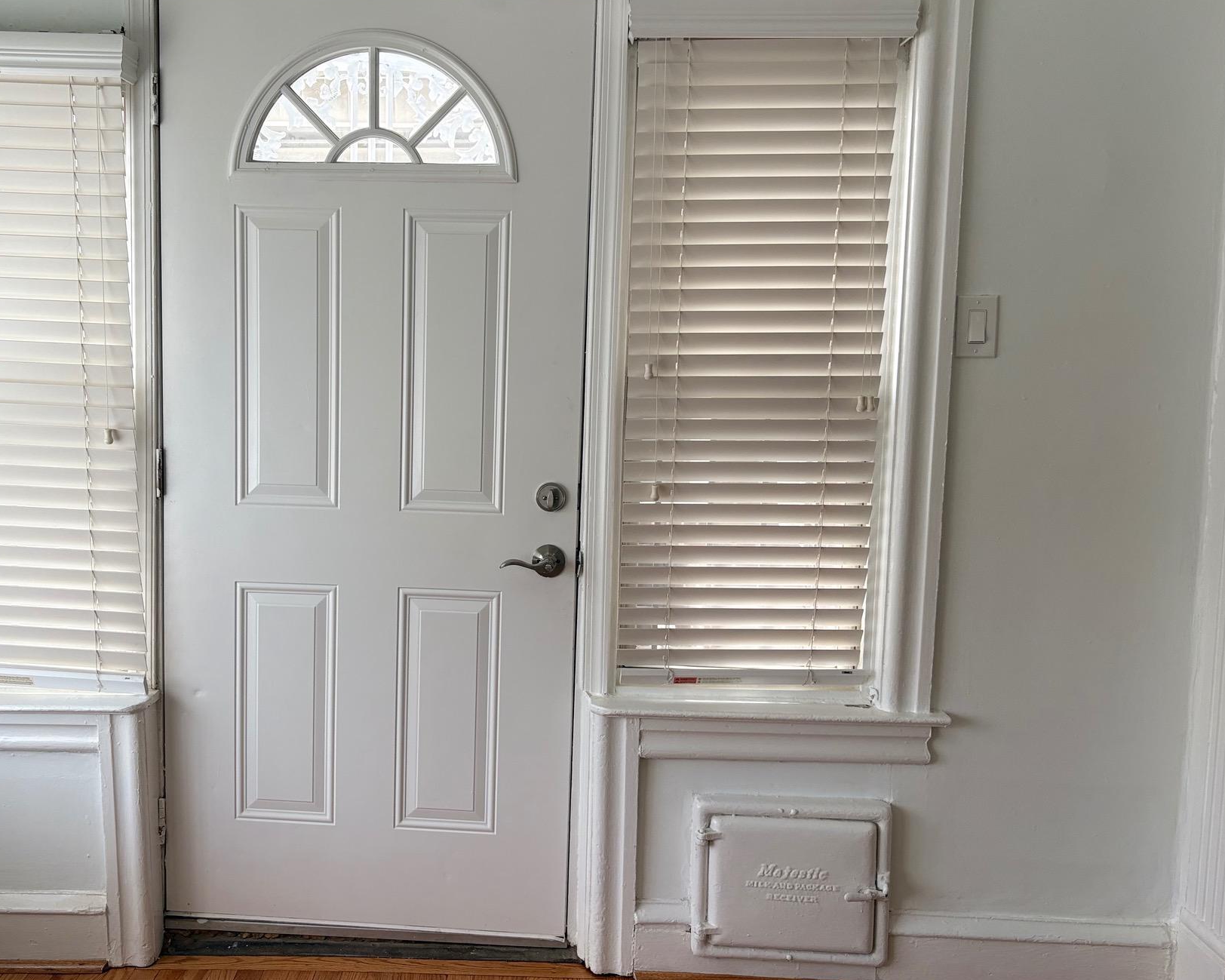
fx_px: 1160
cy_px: 427
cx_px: 488
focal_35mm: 32
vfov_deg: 45.7
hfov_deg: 55.2
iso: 50
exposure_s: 1/336
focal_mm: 5.96
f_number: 1.6
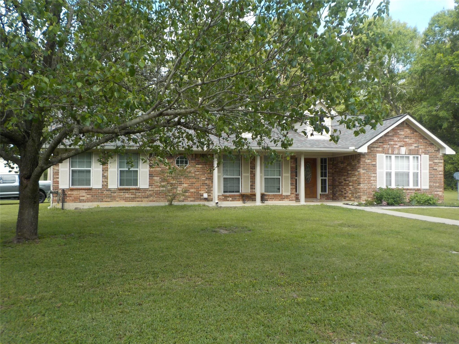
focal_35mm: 30
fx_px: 398
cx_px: 230
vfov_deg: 46.8
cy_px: 172
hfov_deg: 60.0
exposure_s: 1/400
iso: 125
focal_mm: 4.1
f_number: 3.3
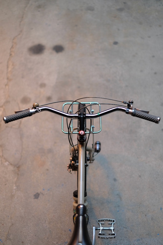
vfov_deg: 37.5
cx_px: 82
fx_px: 360
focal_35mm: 53
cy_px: 122
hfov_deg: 25.5
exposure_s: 1/60
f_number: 1.4
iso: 320
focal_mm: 35
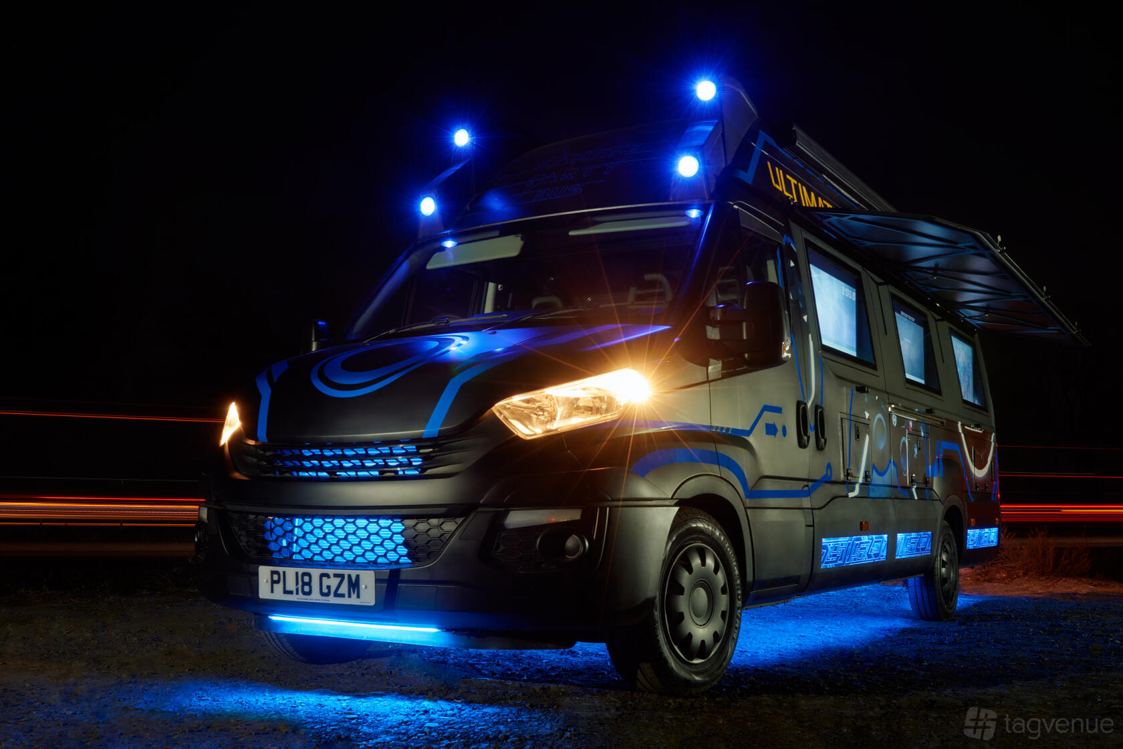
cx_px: 562
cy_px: 374
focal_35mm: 35
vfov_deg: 37.9
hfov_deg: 54.4
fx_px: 1092
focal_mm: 35
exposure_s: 15
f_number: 14
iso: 100
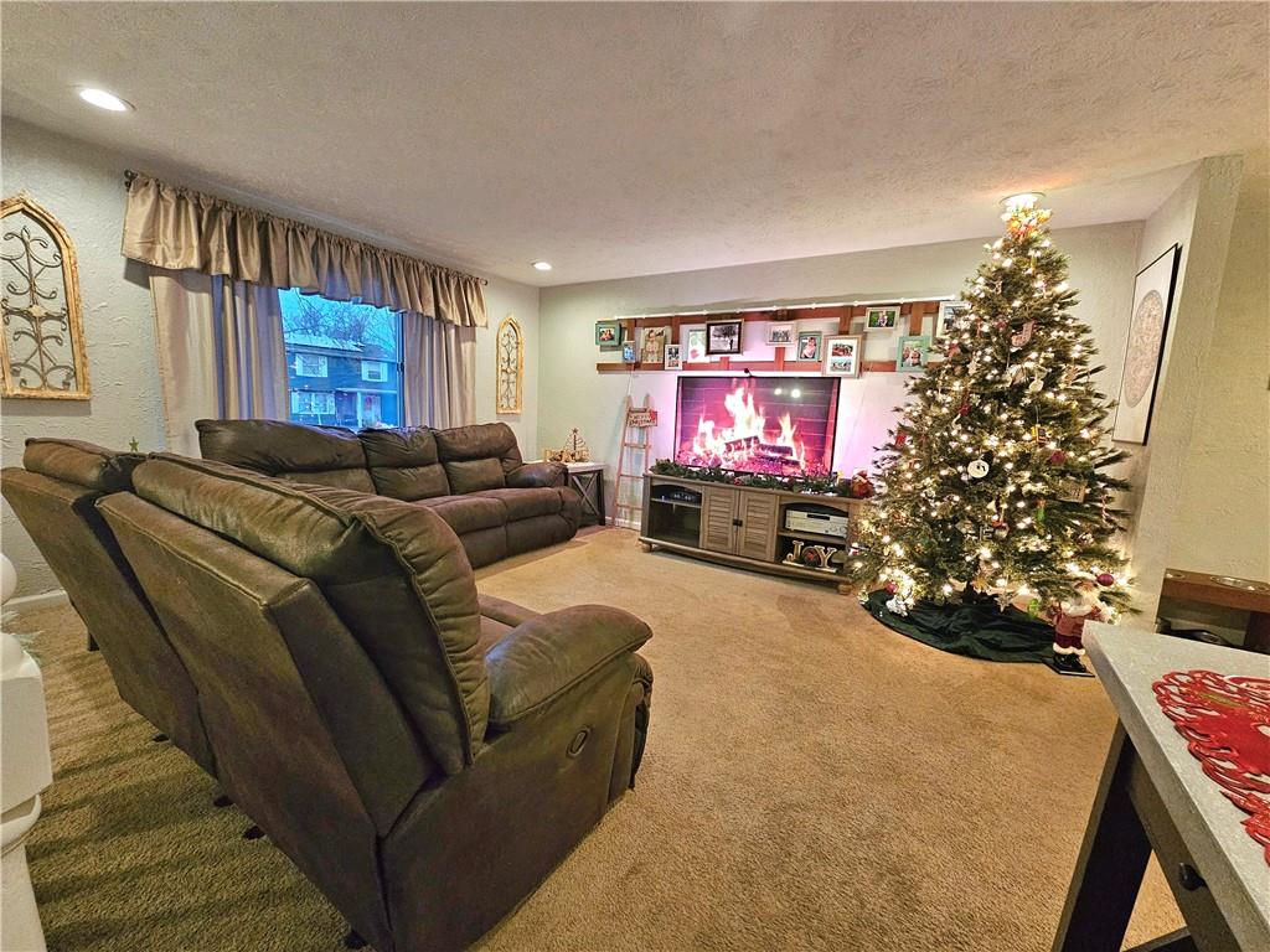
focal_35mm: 13
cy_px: 476
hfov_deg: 106.2
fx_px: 477
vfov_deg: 89.9
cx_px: 635
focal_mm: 2.2
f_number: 2.2
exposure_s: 1/30
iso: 640
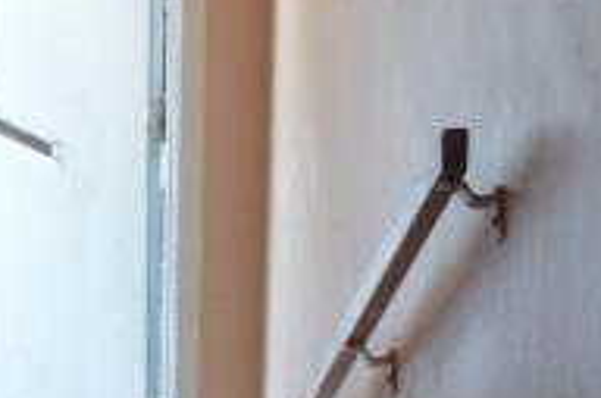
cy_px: 113
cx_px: 136
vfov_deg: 5.4
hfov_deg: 8.1
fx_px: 4213
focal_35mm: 253
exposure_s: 1/40
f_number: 4.5
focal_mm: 28
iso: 400
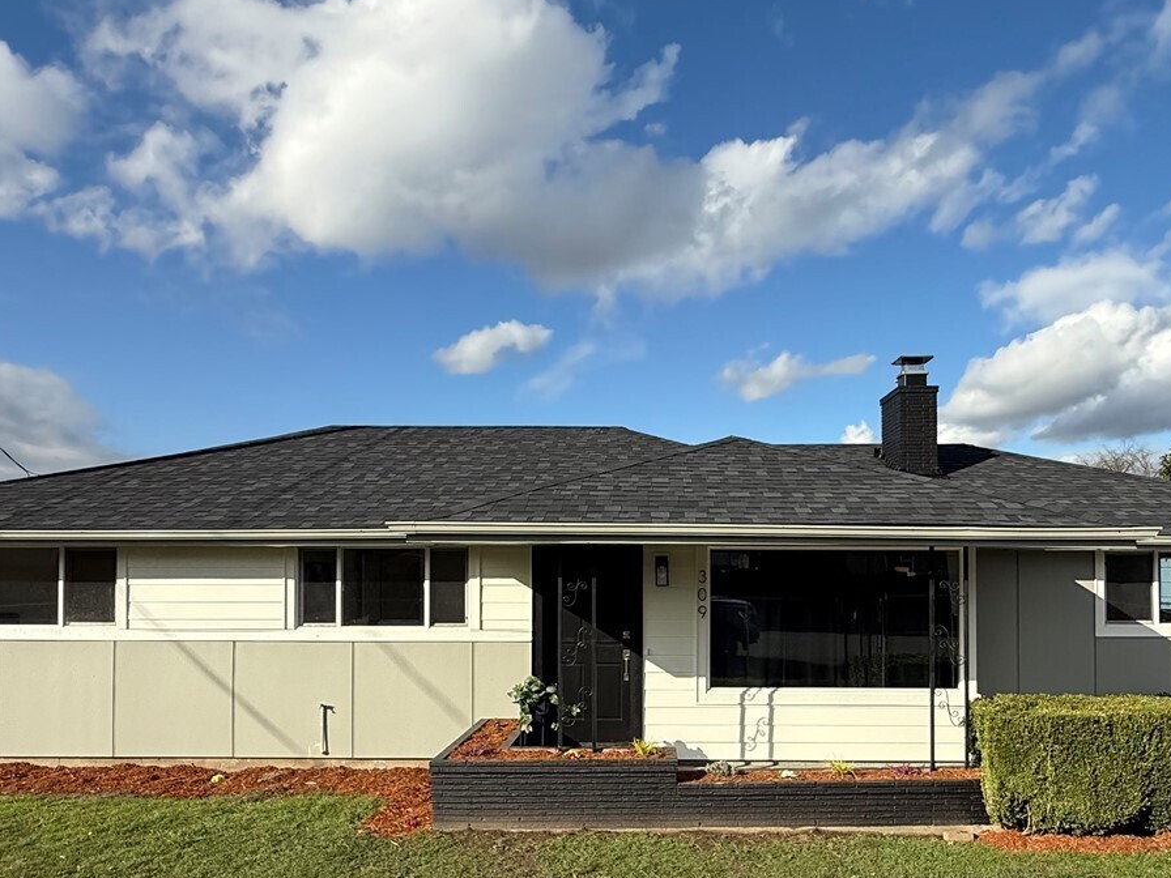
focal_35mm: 25
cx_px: 646
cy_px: 561
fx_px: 846
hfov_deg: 69.2
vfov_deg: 54.1
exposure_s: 1/2320
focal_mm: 2.22
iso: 50
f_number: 2.2
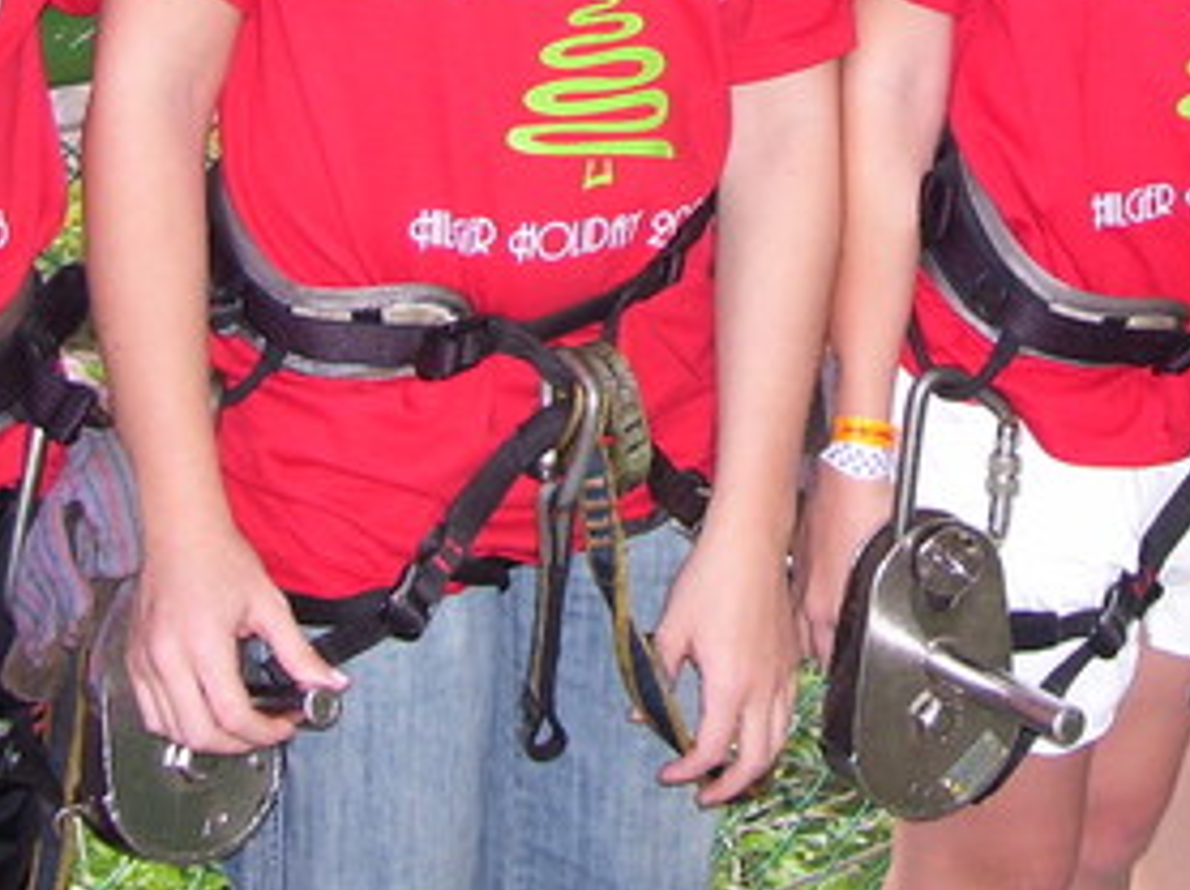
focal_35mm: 96
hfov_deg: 20.4
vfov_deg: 14.8
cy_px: -244
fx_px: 3297
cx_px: 839
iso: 80
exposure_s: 1/125
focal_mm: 6
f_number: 2.7
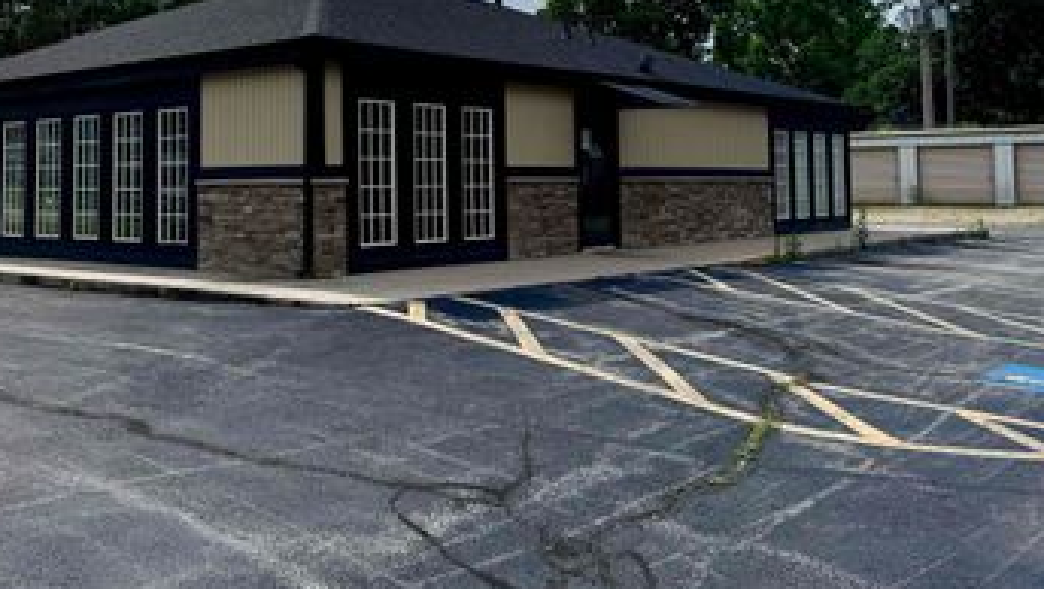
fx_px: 1053
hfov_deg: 51.8
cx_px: 355
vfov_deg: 30.5
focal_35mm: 38
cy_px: 123
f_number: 1.78
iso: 80
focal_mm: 6.76
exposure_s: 1/9009
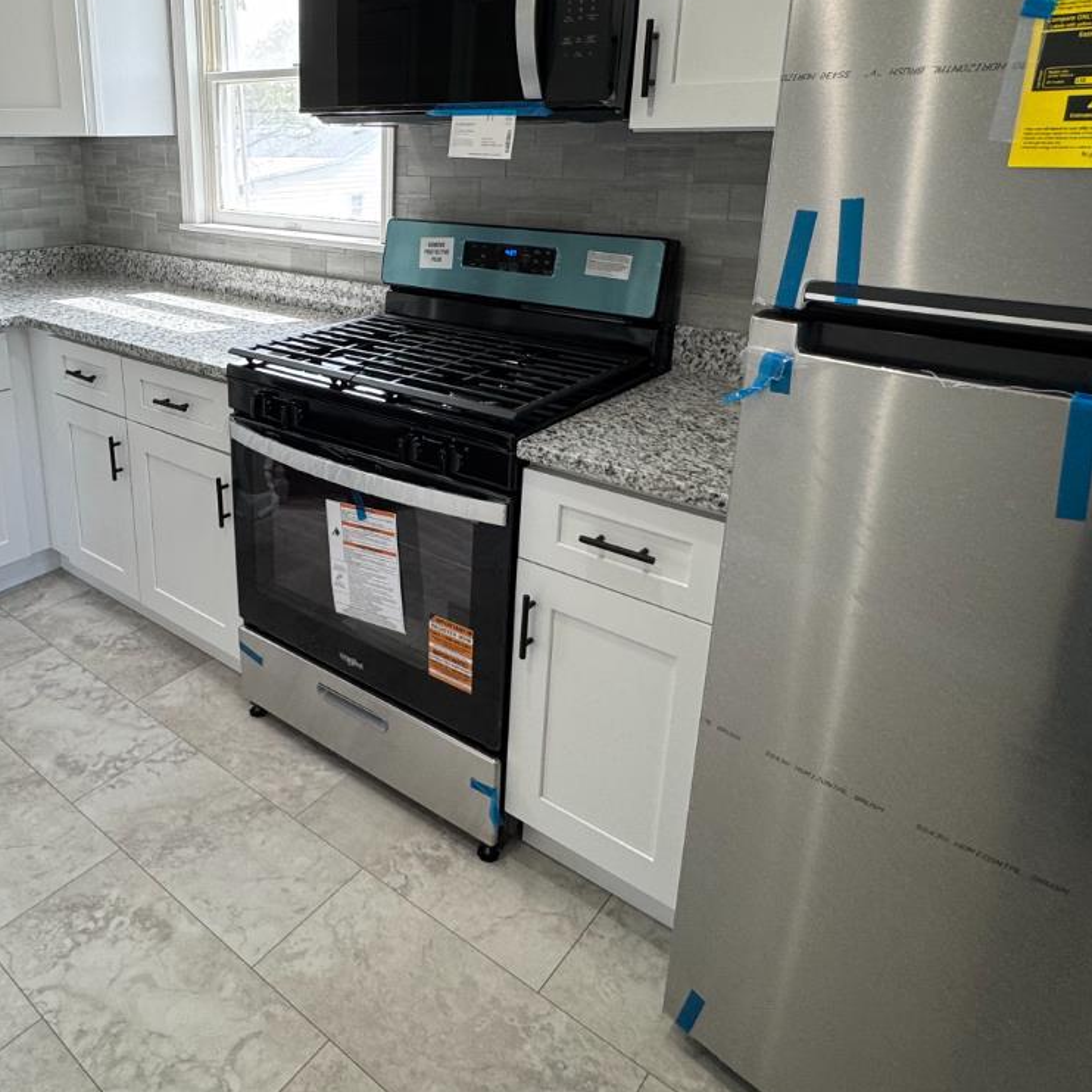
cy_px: 404
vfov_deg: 62.0
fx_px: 892
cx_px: 337
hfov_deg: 60.9
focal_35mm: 25
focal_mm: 2.22
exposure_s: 1/120
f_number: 2.2
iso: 100
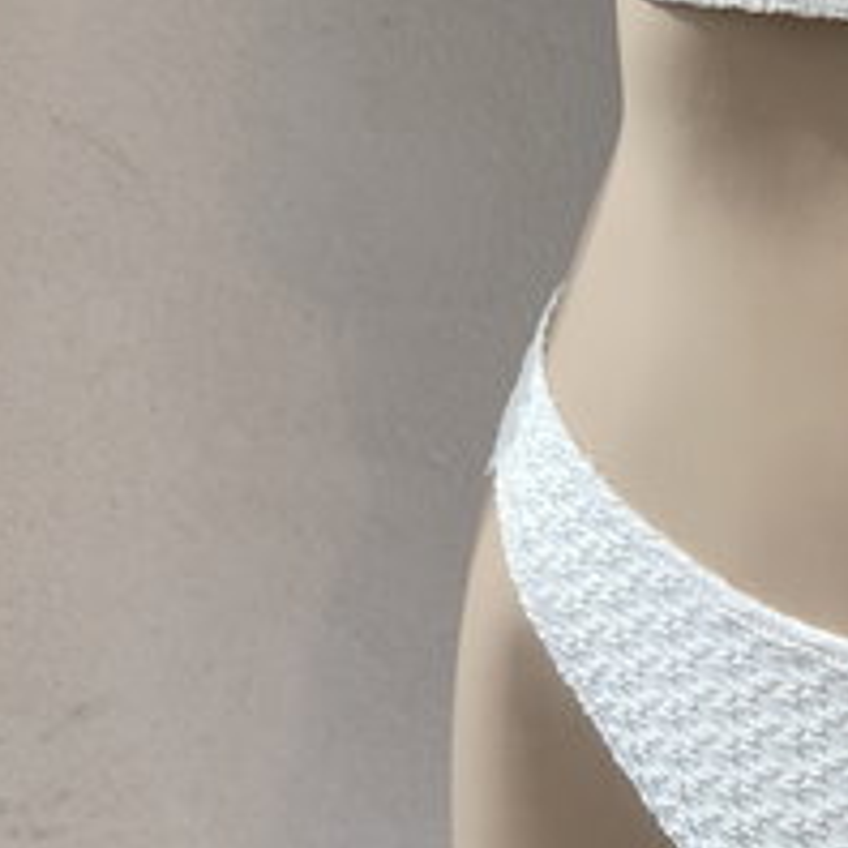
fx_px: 1718
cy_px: -268
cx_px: 732
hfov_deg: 26.9
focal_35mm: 62
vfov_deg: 24.1
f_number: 1.8
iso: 32
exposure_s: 1/387
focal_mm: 4.25
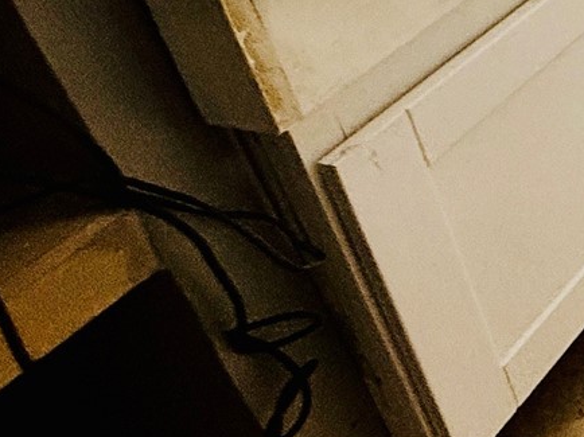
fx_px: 1045
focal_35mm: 62
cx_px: 1176
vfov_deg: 20.9
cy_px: -173
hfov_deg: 18.8
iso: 320
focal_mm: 2.22
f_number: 2.2
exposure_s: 1/60
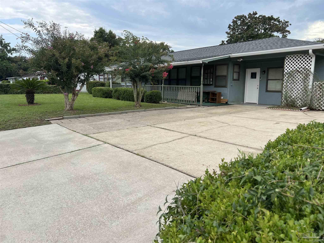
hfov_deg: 67.3
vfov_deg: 53.1
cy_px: 122
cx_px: 162
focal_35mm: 26
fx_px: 243
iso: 50
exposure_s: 1/1531
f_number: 1.5
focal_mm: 5.7
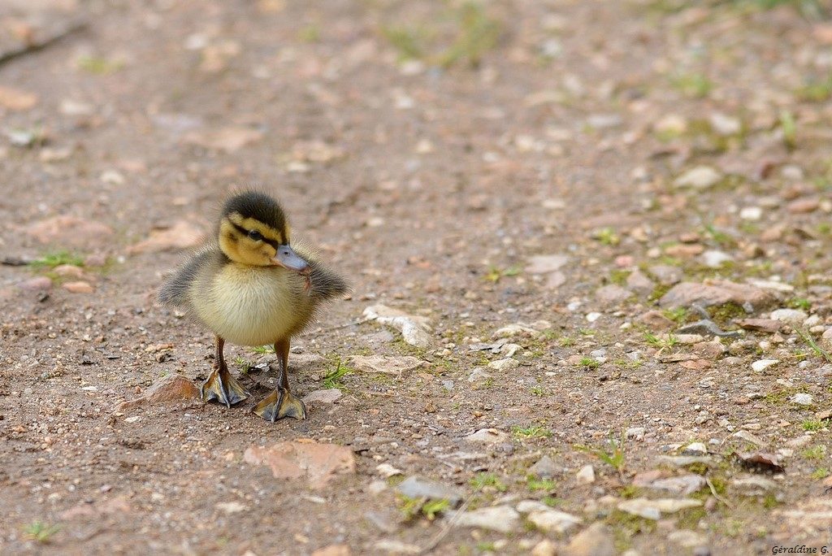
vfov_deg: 8.7
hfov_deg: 13.0
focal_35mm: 158
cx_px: 416
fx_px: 3642
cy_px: 278
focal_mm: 105
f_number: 4
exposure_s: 1/1000
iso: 400
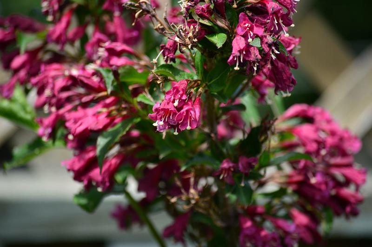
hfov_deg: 8.3
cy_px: 124
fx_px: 2555
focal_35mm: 248
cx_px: 186
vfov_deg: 5.5
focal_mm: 165
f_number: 5.3
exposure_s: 1/160
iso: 100
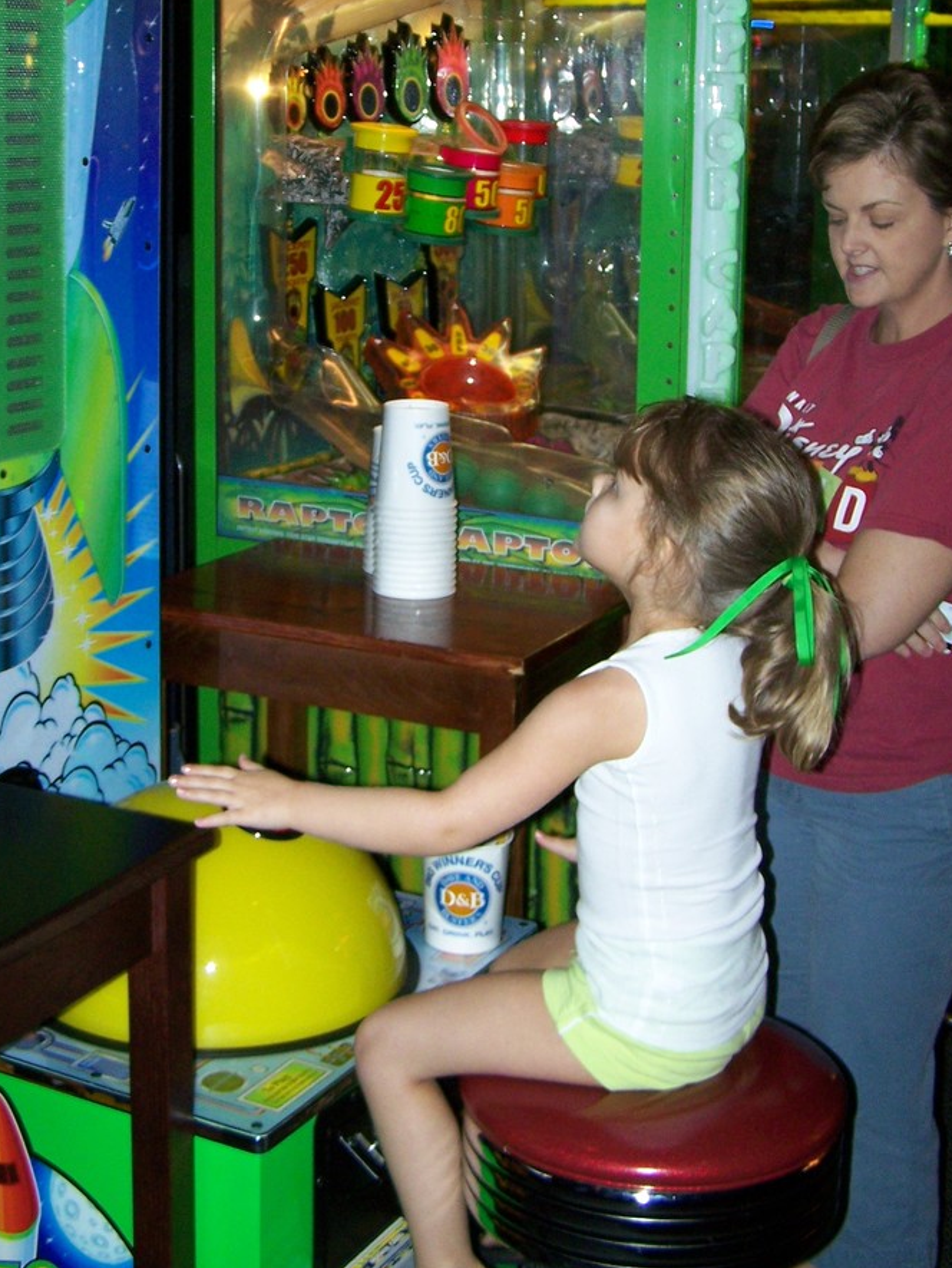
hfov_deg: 26.6
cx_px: 444
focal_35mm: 55
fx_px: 2015
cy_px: 407
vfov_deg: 34.5
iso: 160
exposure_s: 1/60
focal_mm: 6.3
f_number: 2.8
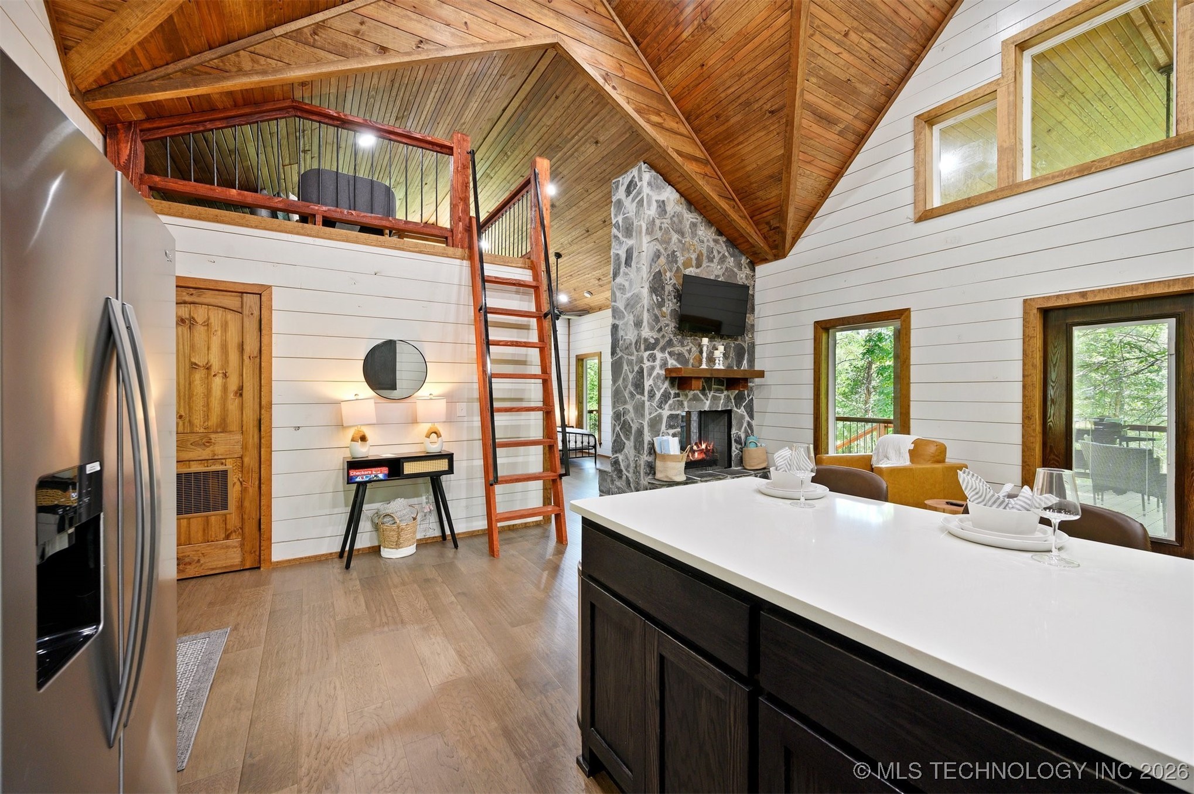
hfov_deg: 104.3
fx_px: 464
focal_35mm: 14
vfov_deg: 81.1
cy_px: 397
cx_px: 597
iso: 500
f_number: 7.1
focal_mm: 14
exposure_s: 1/8
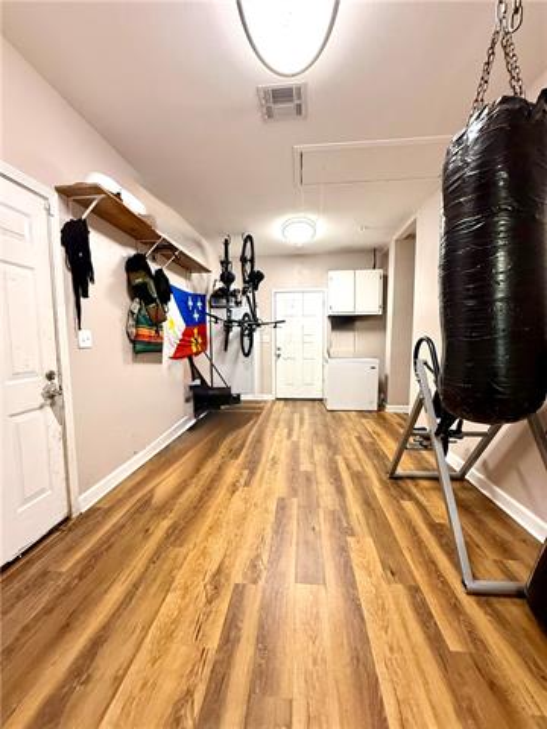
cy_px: 364
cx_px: 274
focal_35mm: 14
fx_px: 295
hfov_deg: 85.7
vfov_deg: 102.1
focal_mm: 2.22
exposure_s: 1/60
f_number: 2.2
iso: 320
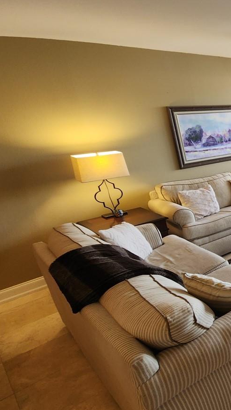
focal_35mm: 26
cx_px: 361
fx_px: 283
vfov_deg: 71.9
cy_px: 206
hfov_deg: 27.2
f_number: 2.2
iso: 160
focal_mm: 2.2
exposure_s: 1/60
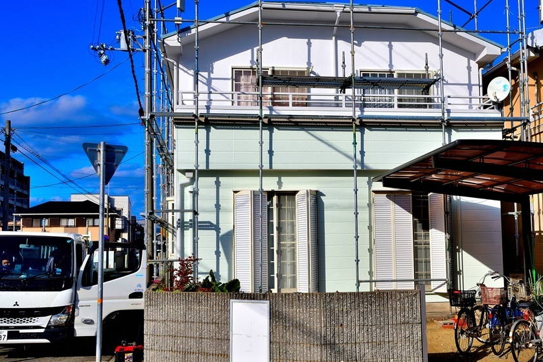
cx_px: 325
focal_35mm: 44
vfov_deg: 30.5
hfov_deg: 44.3
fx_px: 663
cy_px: 180
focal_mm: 24
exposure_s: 1/320
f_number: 9
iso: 100
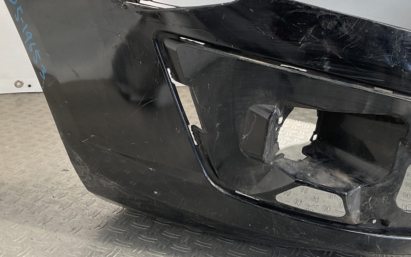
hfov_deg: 40.8
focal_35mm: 49
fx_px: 549
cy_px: 123
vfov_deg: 26.3
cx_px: 251
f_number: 1.8
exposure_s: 1/260
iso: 16
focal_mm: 3
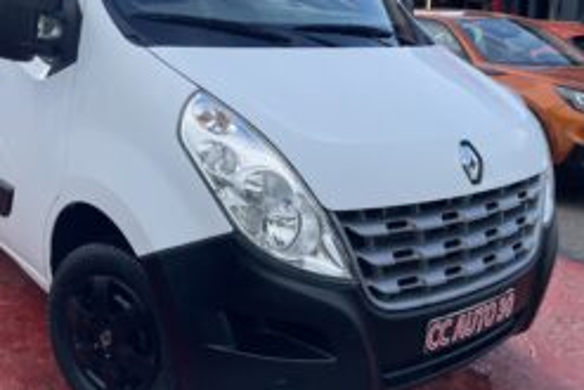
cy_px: 124
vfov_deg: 32.4
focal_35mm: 41
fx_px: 665
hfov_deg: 46.4
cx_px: 179
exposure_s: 1/1125
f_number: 1.6
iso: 32
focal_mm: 4.2
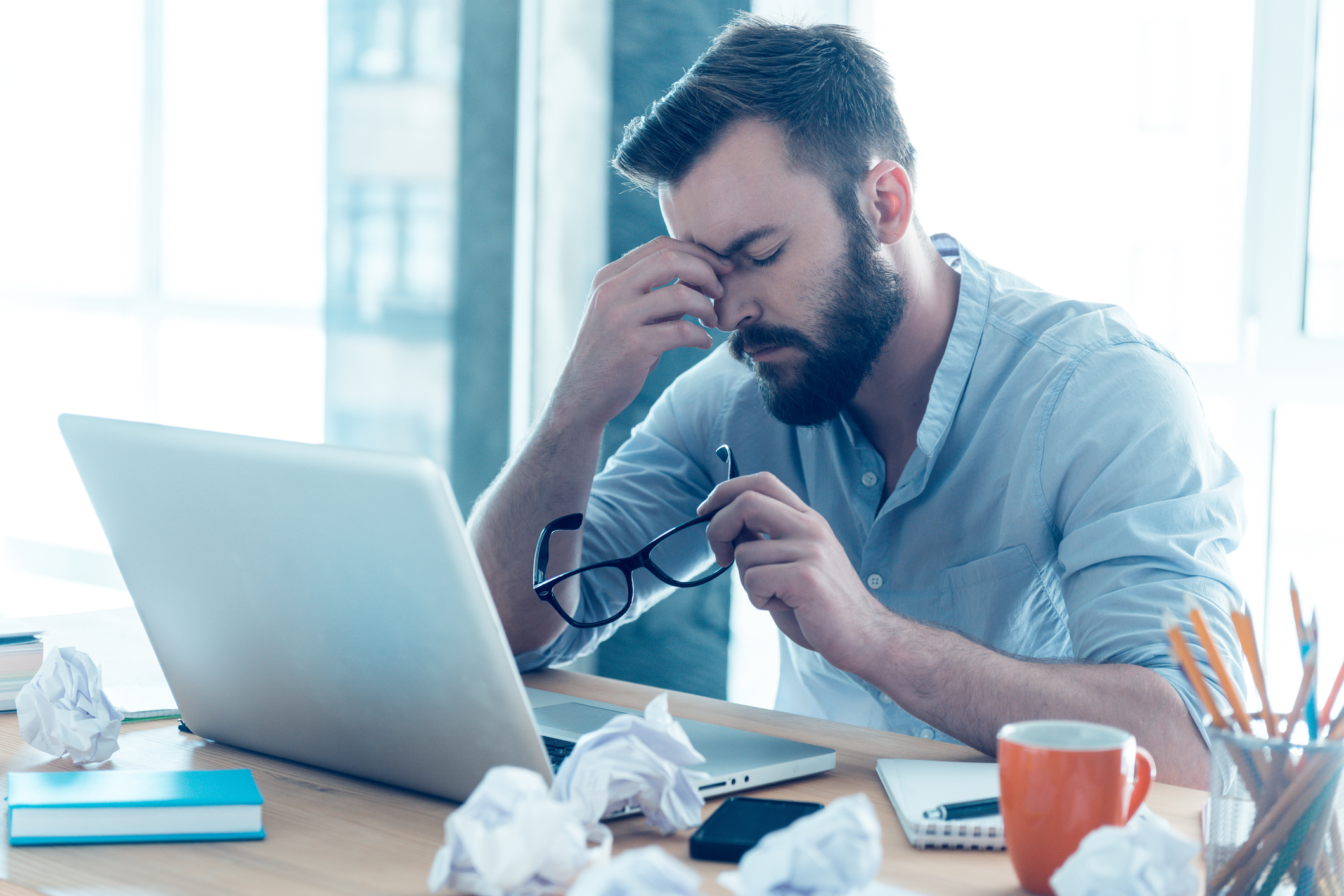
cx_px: 672
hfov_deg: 28.8
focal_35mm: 70
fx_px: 2614
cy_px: 448
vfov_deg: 19.5
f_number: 3.5
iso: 320
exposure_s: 1/40
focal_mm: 70
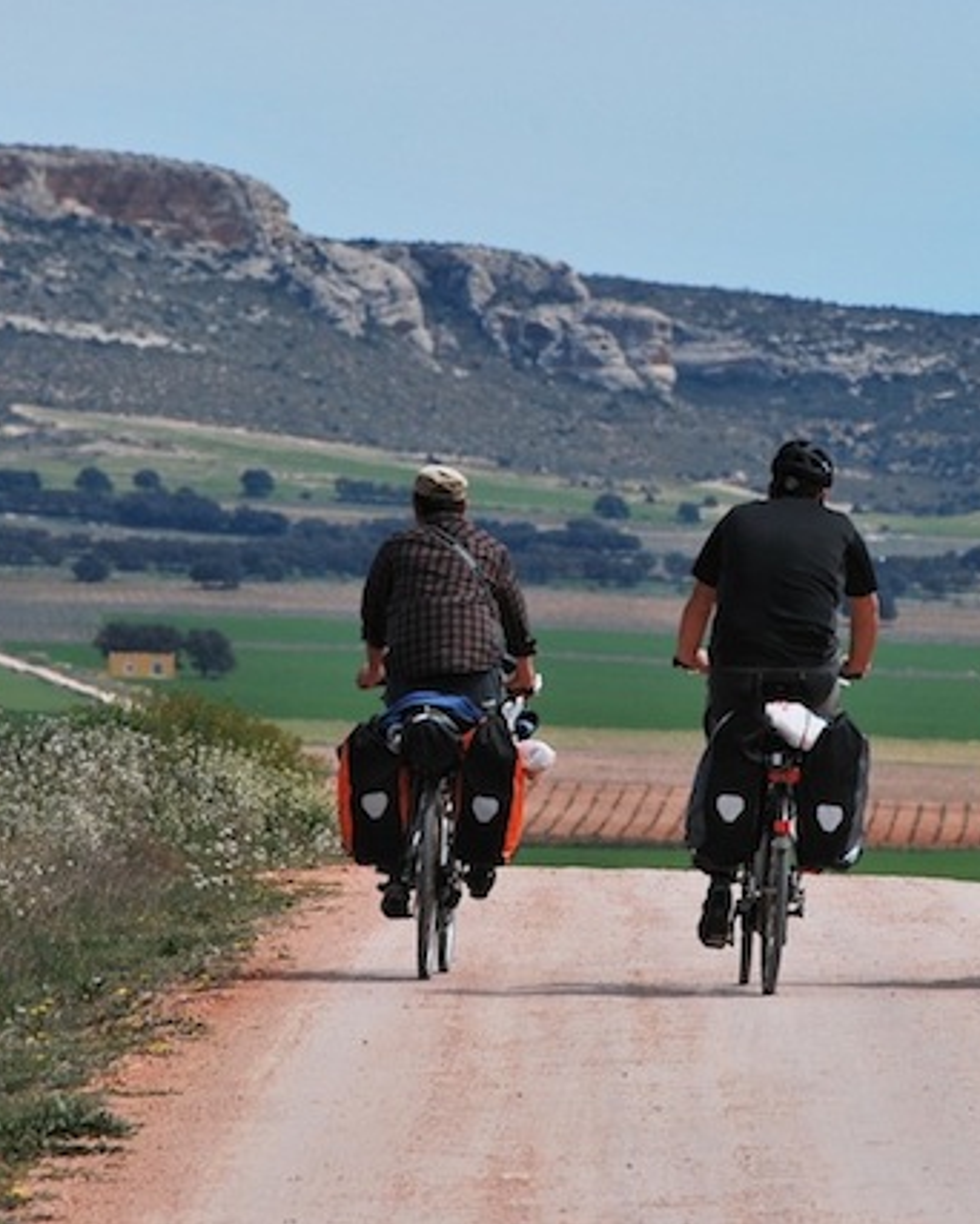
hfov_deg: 3.7
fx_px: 15325
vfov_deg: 4.6
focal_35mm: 423
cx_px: 831
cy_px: 613
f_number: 10
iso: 200
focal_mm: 200
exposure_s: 1/500
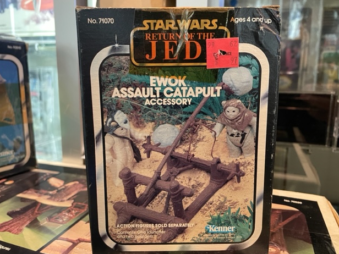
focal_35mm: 27
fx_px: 264
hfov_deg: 65.3
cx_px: 166
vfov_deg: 51.4
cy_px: 128
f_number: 1.6
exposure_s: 1/50
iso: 320
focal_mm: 4.2
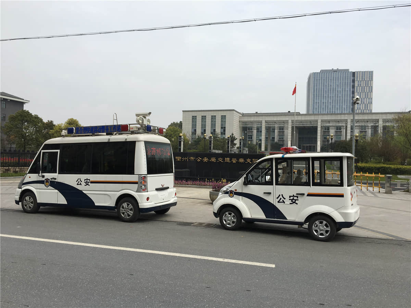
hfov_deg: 61.7
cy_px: 154
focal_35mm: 29
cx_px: 206
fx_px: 344
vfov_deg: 48.2
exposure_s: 1/1789
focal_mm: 4.15
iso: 25
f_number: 2.2
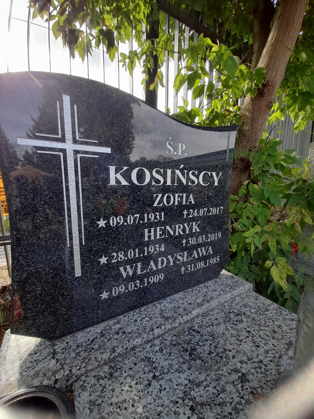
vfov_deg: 106.2
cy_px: 210
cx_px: 157
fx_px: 157
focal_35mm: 13
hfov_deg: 89.9
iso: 40
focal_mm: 1.42
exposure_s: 1/133
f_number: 2.2
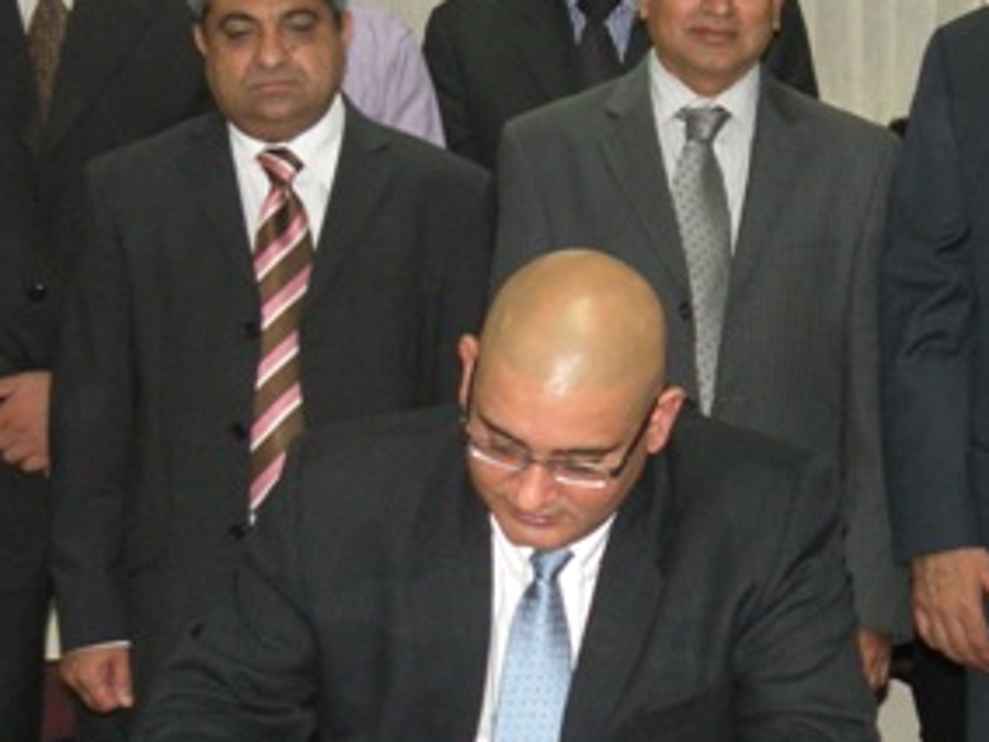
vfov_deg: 11.7
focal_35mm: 126
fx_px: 3600
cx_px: 874
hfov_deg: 15.5
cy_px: 233
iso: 253
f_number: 3.5
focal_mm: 9.8
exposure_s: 1/60
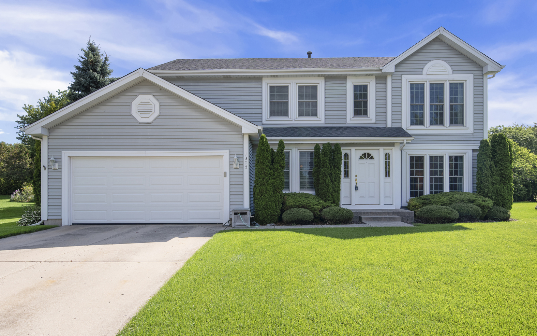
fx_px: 322
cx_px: 268
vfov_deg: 55.0
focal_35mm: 22
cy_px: 173
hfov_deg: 79.7
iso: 400
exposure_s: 1/640
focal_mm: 21
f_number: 8
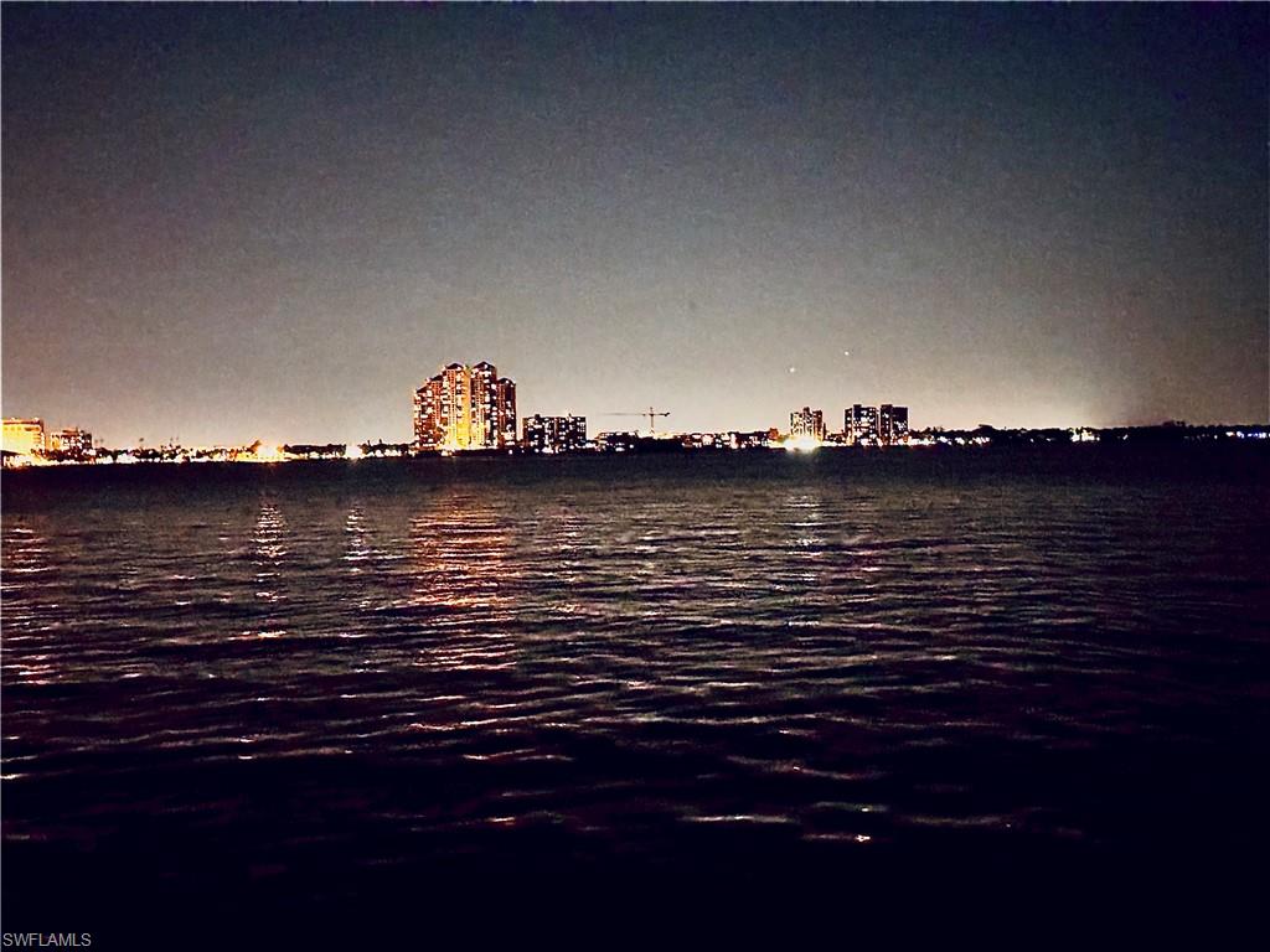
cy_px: 476
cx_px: 635
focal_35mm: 48
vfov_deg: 30.3
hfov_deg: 39.7
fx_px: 1761
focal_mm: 6.76
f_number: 1.78
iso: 6400
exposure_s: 1/15
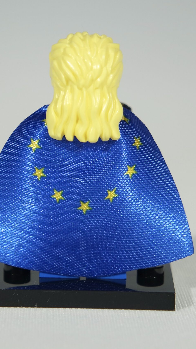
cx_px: 81
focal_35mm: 122
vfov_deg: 17.6
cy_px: 174
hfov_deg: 9.9
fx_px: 1127
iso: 200
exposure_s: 1/125
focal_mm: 50
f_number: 5.6
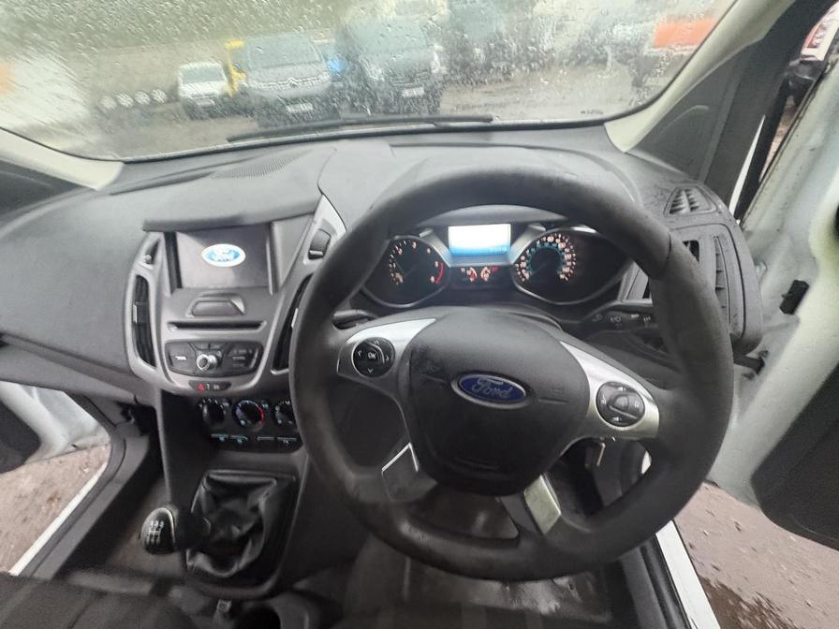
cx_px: 420
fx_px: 339
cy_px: 314
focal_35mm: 14
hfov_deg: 102.1
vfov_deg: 85.7
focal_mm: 2.22
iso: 1000
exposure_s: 1/37
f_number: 2.2
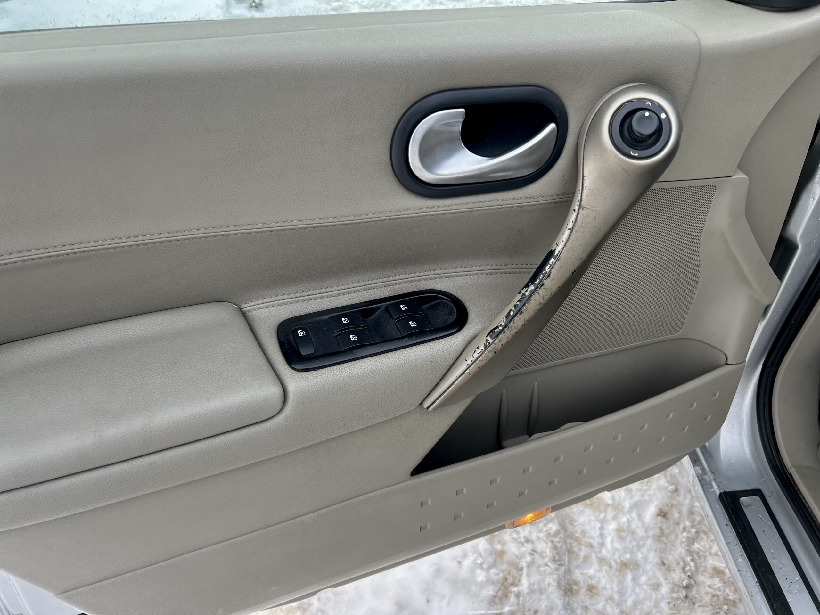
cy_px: 308
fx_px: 616
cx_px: 410
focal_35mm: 26
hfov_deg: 67.3
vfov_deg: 53.1
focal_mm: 5.7
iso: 40
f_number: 1.5
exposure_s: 1/277
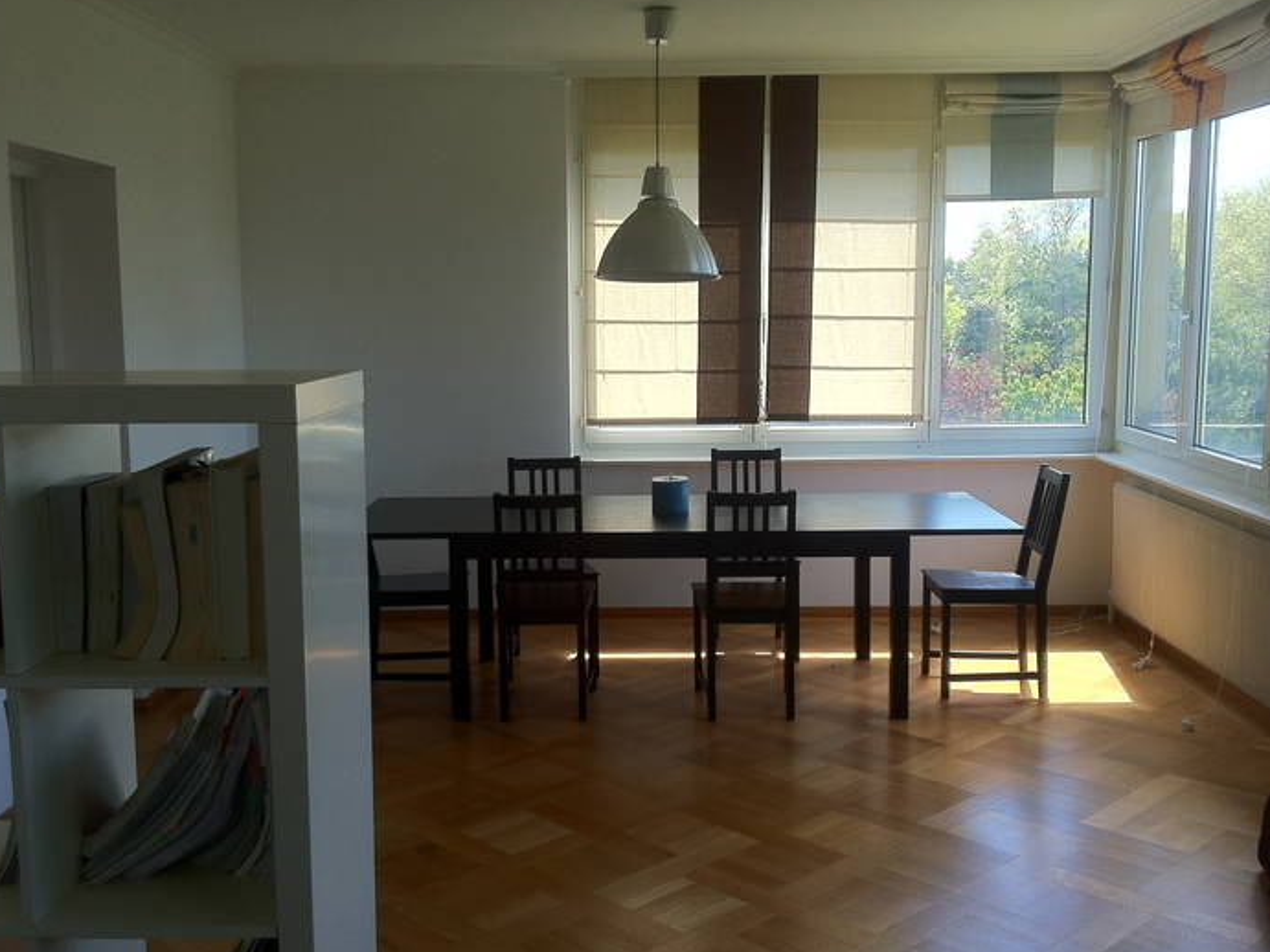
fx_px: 1467
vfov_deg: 35.9
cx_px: 614
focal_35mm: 40
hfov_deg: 46.8
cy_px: 487
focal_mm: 3.85
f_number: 2.8
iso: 80
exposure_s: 1/127
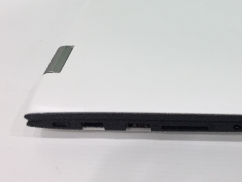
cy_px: 23
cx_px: 207
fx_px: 413
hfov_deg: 31.5
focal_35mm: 59
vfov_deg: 24.2
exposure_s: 1/33
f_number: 2.2
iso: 50
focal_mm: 4.15
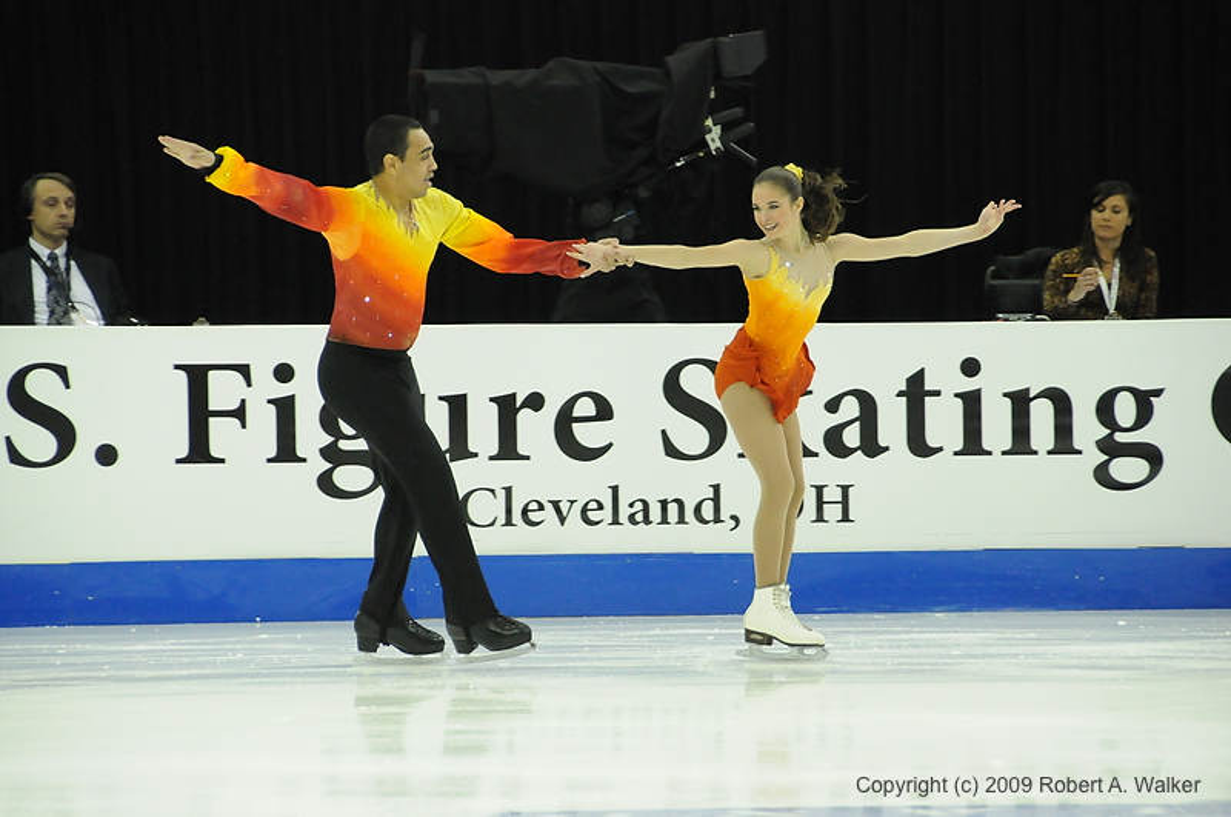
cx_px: 616
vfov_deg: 6.1
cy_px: 408
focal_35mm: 225
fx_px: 7683
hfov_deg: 9.2
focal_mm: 150
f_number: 5.6
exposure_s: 1/640
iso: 3200
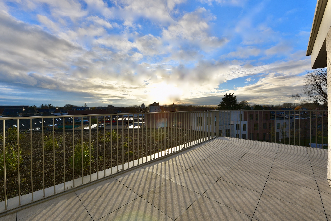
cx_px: 166
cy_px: 110
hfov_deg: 104.3
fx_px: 129
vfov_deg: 81.2
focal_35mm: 14
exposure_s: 1/200
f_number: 14
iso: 200
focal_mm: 14
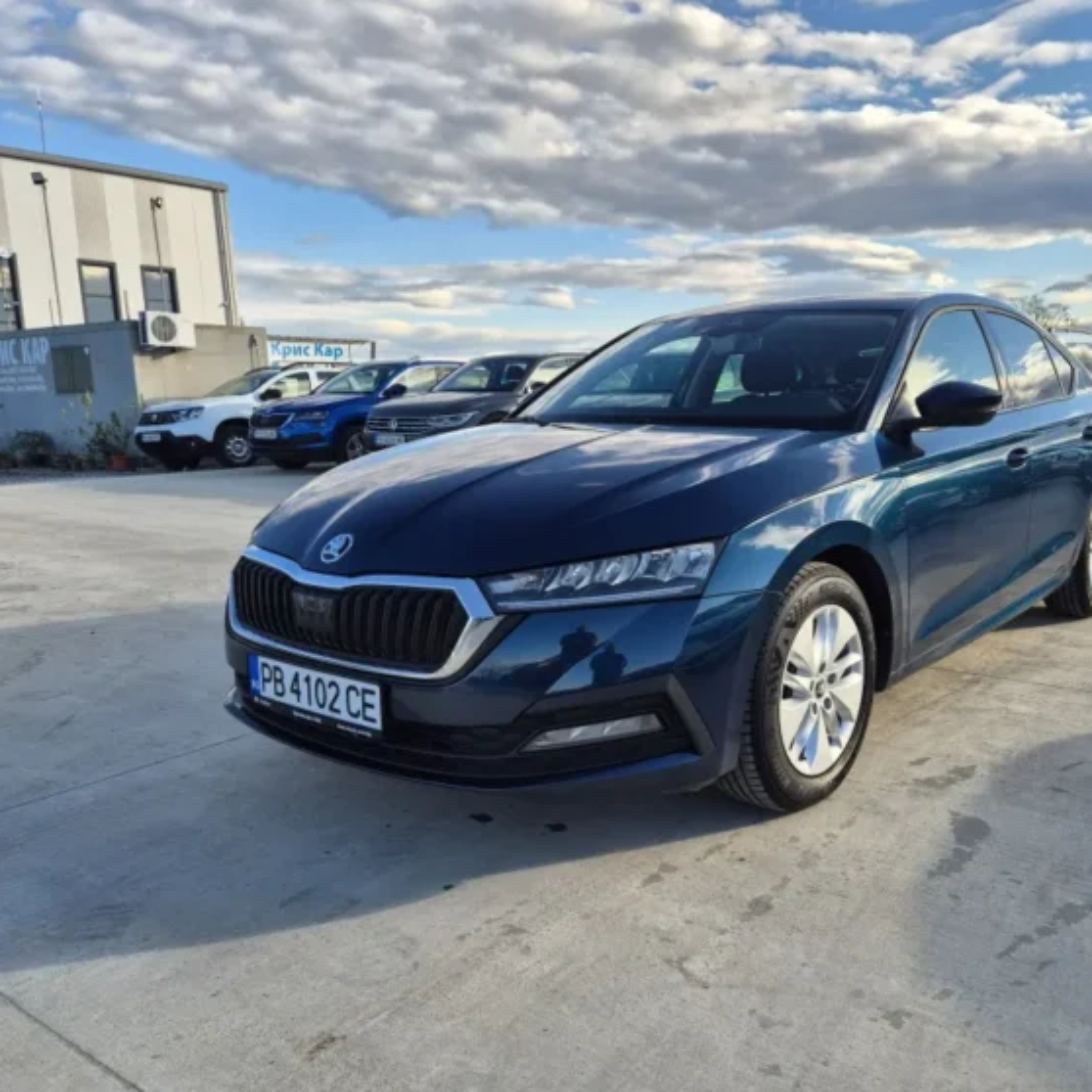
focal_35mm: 28
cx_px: 685
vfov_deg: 57.3
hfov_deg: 56.6
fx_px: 999
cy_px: 562
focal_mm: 5.4
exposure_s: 1/874
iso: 25
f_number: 1.8
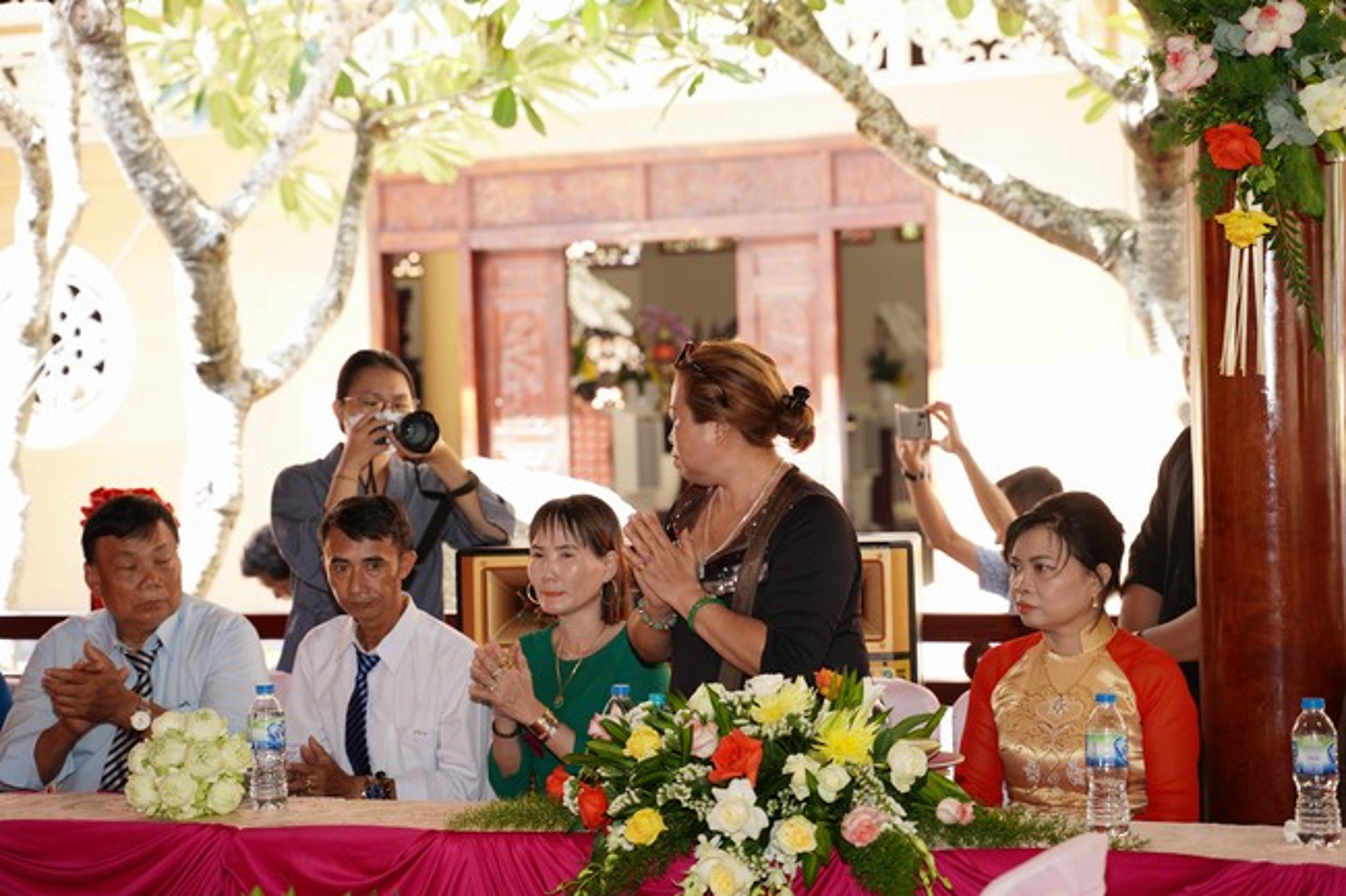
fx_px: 2803
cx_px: 673
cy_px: 448
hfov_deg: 27.0
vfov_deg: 18.2
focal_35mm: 75
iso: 640
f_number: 4
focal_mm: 75
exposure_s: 1/160
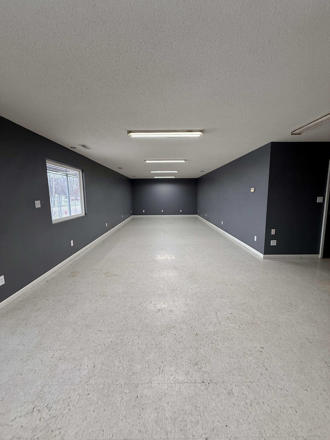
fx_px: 178
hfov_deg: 85.7
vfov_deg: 102.1
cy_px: 220
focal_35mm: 14
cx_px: 165
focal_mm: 2.22
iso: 160
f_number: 2.2
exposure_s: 1/120
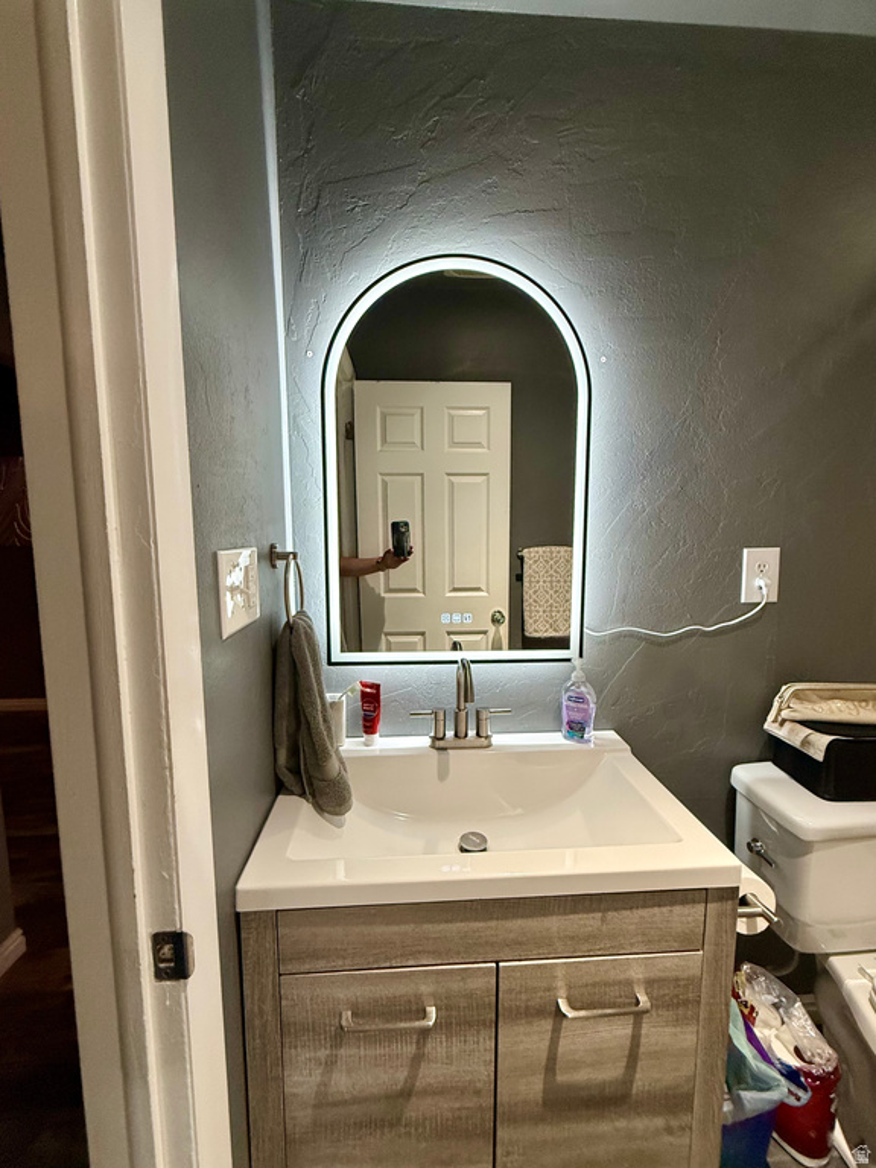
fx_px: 472
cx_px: 438
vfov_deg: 102.1
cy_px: 584
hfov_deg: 85.7
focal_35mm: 14
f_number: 2.2
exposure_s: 1/120
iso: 200
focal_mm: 2.22
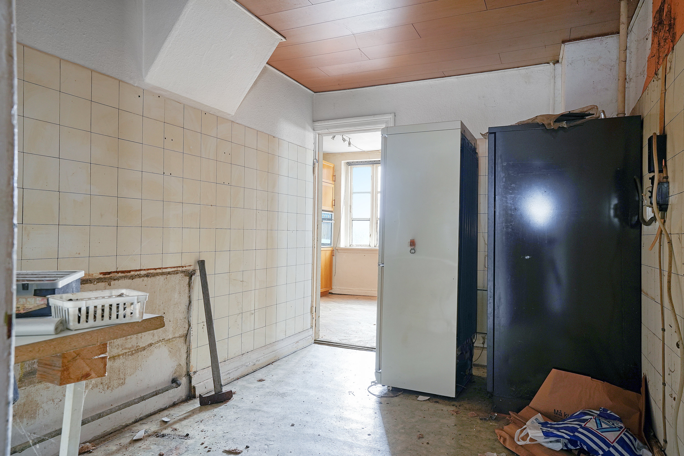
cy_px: 228
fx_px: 456
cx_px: 342
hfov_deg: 73.7
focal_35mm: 24
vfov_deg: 53.1
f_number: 8
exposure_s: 1/8
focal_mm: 24
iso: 400
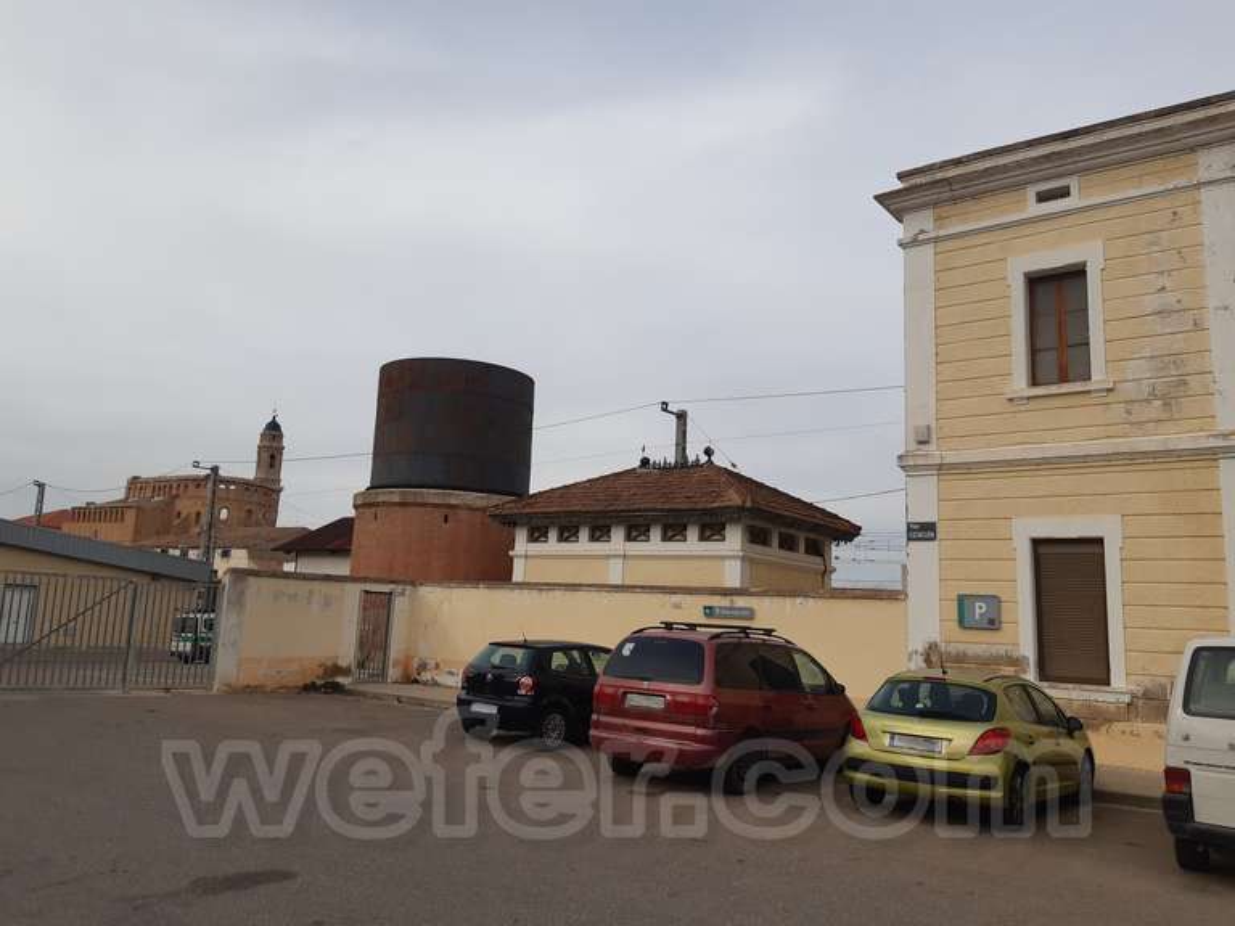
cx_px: 618
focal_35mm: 26
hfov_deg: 67.3
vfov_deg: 53.1
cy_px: 463
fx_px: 928
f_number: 1.7
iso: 40
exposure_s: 1/1776
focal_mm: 3.92
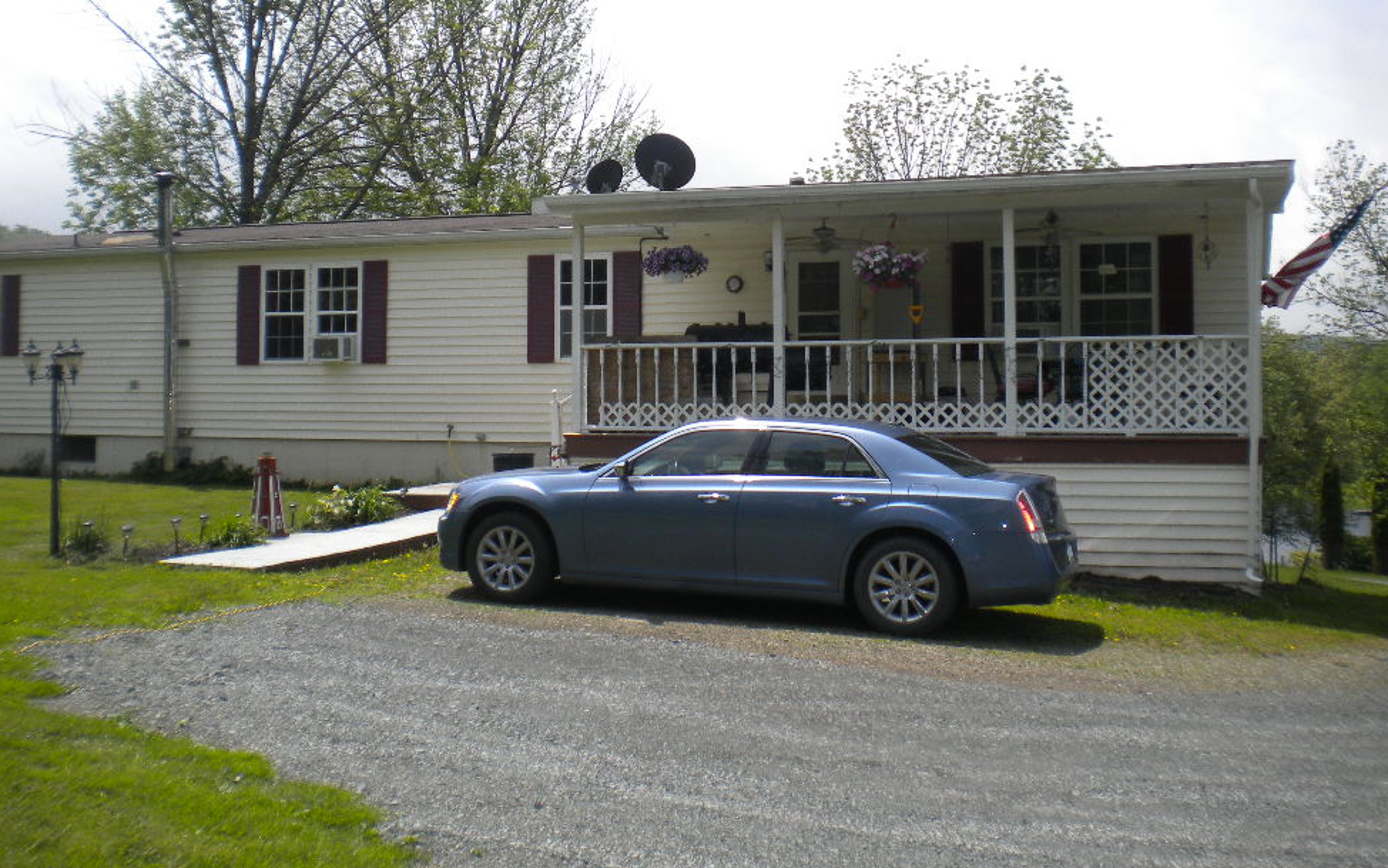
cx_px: 665
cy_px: 353
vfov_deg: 32.7
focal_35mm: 39
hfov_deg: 50.4
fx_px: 1475
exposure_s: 1/1000
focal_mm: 6.3
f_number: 4.6
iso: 113
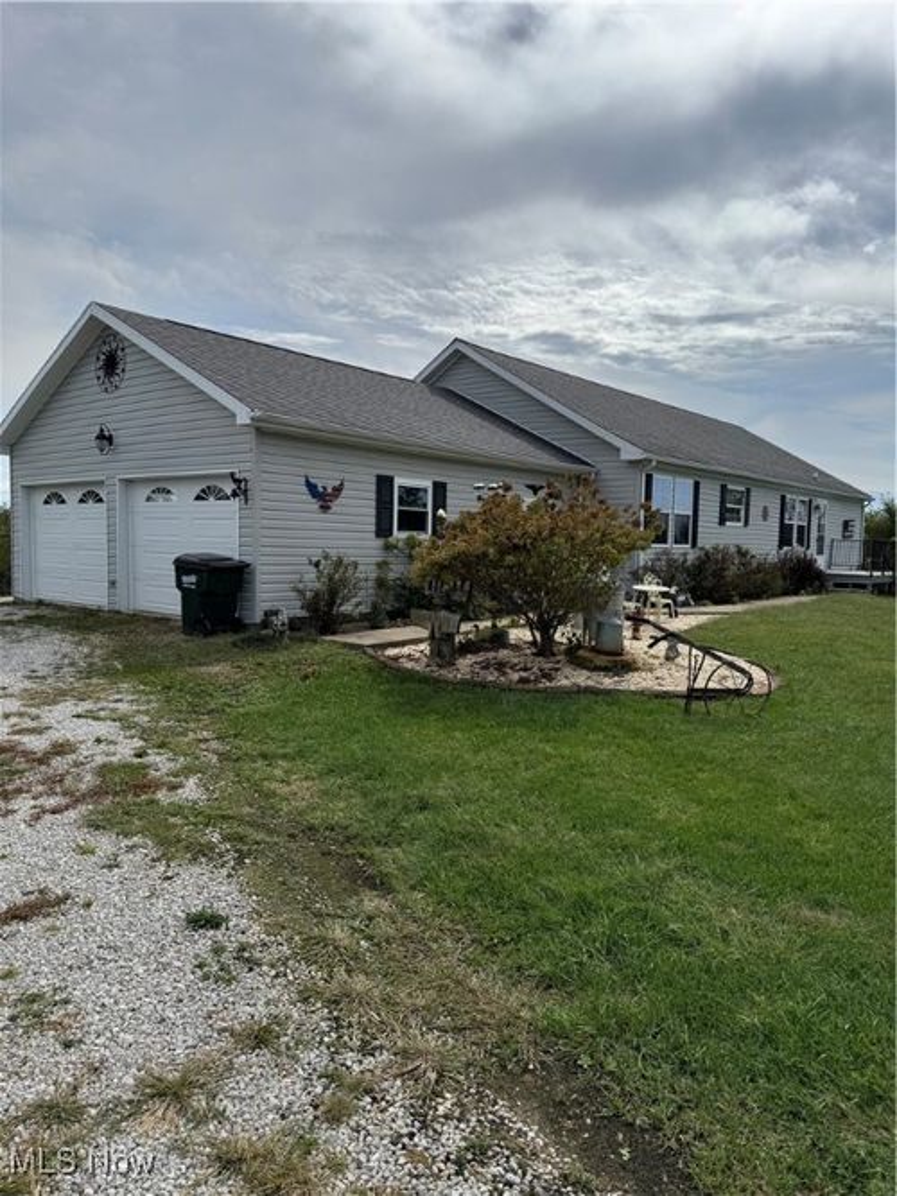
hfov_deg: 56.8
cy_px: 598
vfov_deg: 71.6
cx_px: 448
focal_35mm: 24
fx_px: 829
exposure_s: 1/9009
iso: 80
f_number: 1.78
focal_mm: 6.76
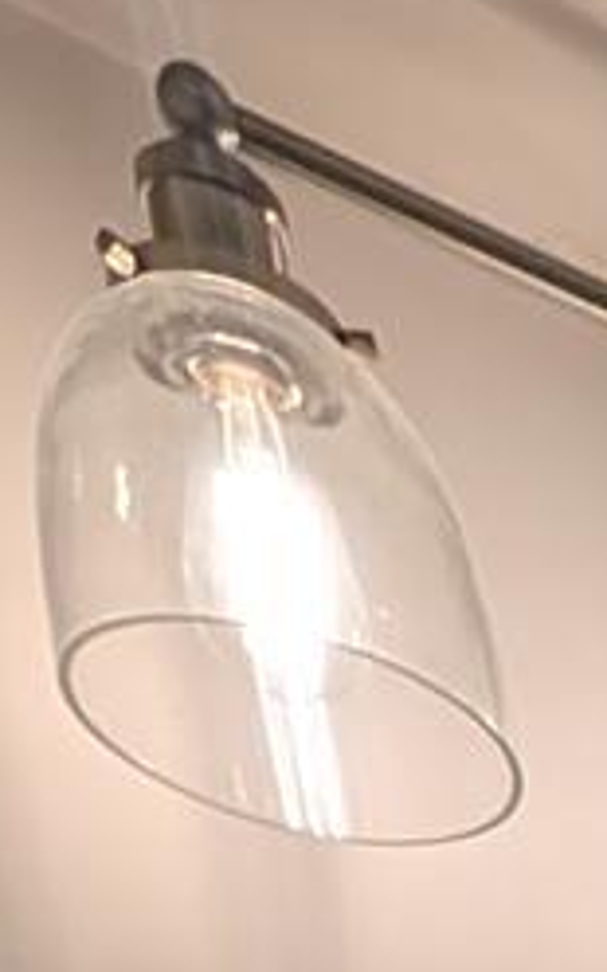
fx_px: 2091
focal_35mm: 79
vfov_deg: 12.9
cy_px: 2669
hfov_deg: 11.1
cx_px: 1790
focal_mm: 2.02
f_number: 1.7
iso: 54
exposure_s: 1/303
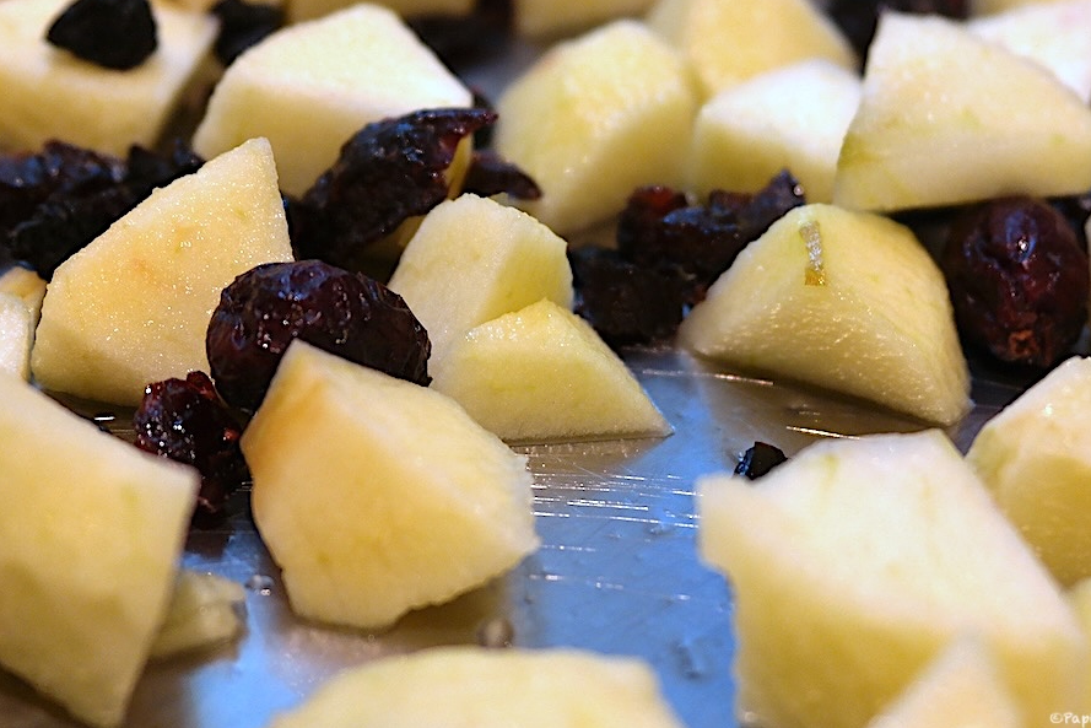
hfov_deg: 36.8
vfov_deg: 24.9
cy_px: 242
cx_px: 496
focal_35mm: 54
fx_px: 1637
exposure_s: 1/50
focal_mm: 26
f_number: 4
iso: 400
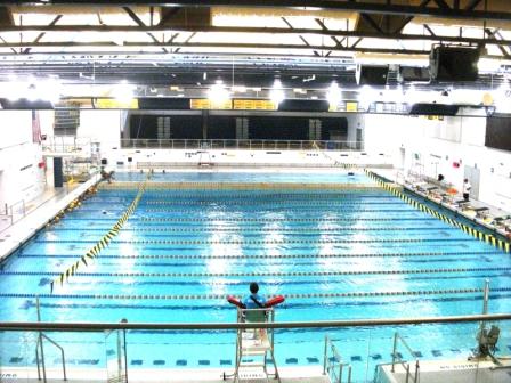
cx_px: 256
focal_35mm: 38
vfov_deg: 37.7
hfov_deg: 49.0
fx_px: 561
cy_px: 192
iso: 1250
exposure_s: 1/125
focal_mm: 6.3
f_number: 3.3
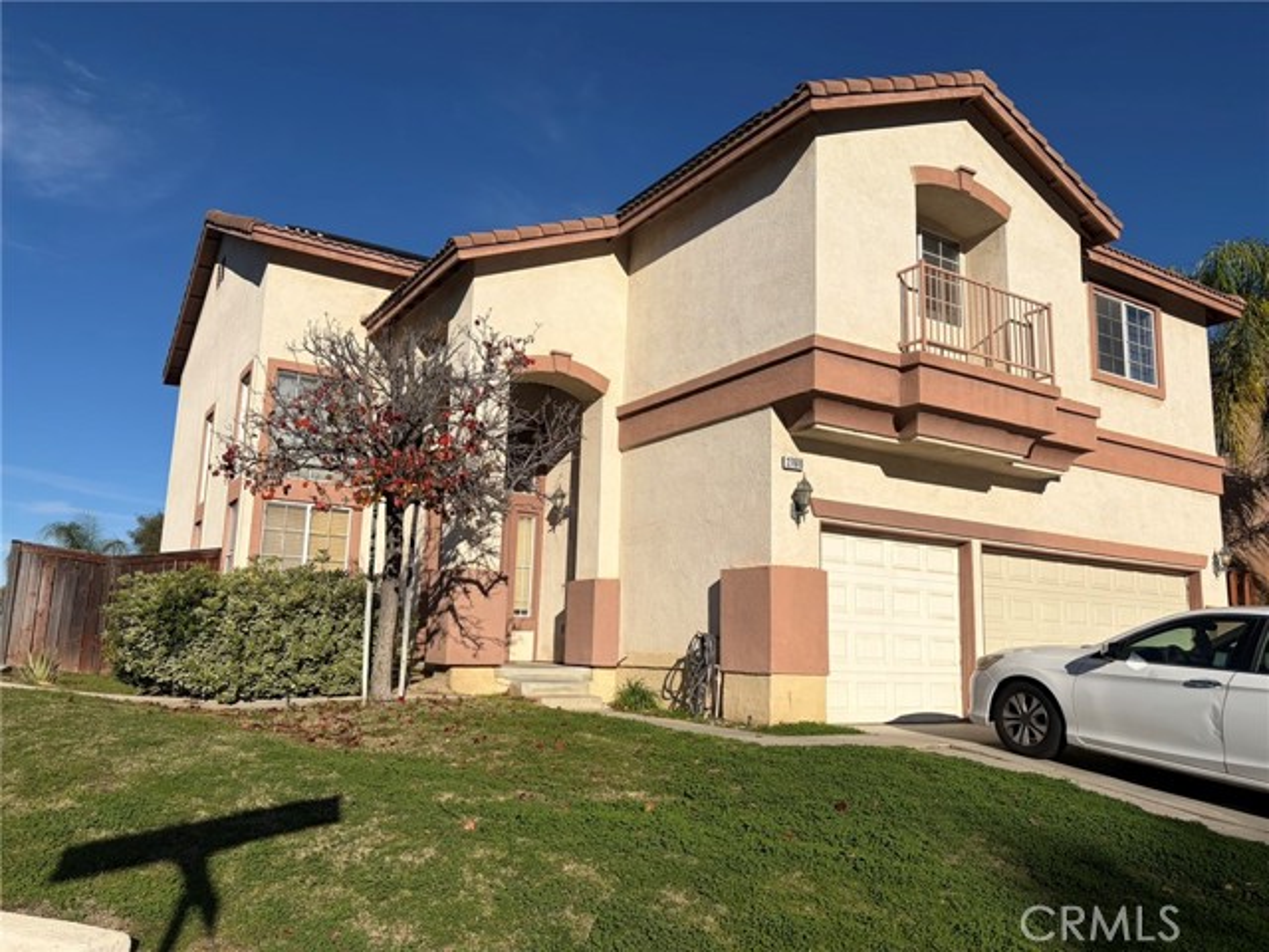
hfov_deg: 67.3
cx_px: 634
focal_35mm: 26
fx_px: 953
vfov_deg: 53.1
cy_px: 476
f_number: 1.6
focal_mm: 5.96
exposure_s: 1/8850
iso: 50
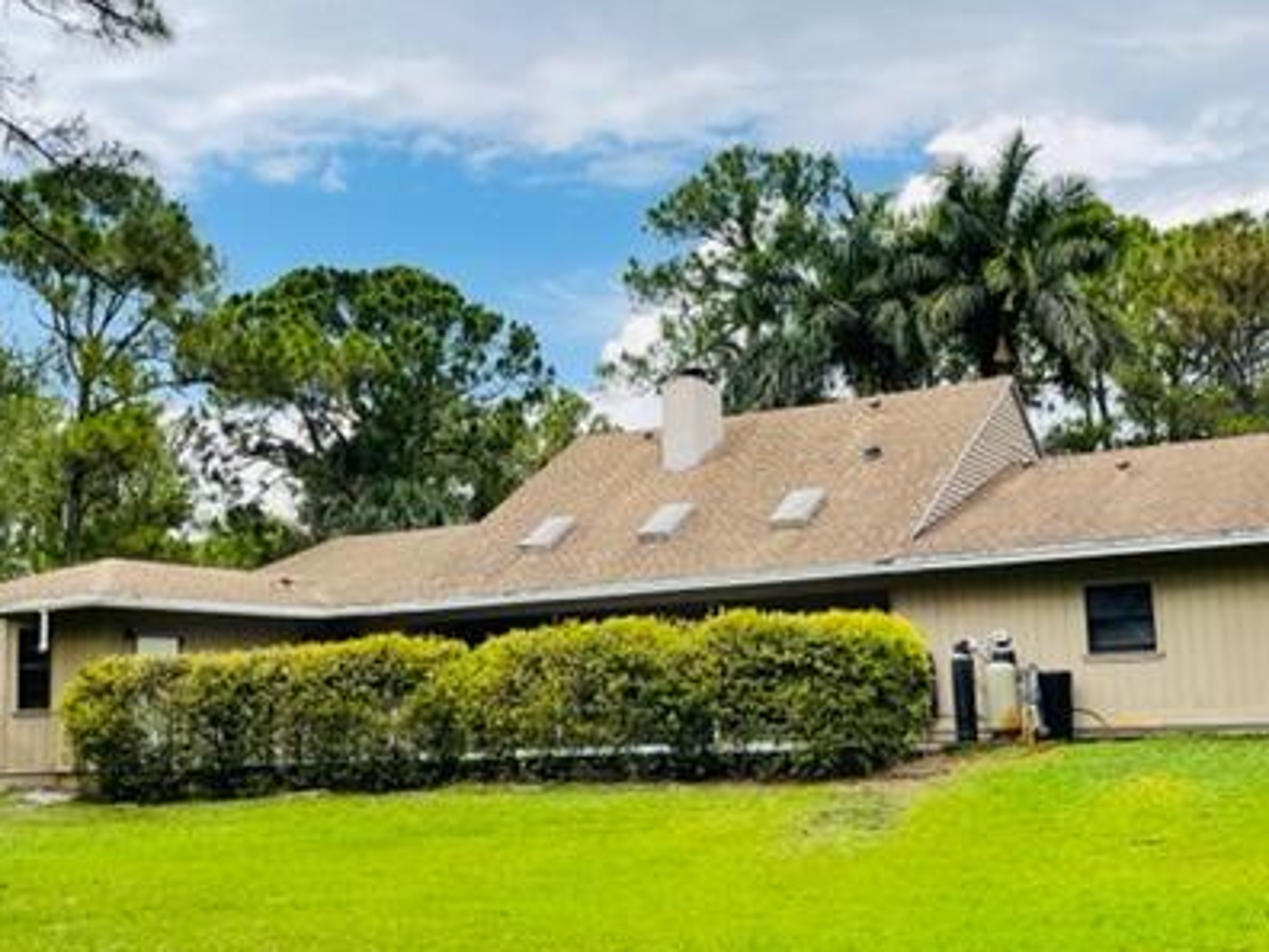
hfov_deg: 44.8
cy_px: 551
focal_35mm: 42
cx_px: 654
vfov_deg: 34.3
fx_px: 1540
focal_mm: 4.2
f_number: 1.6
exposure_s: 1/2506
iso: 32
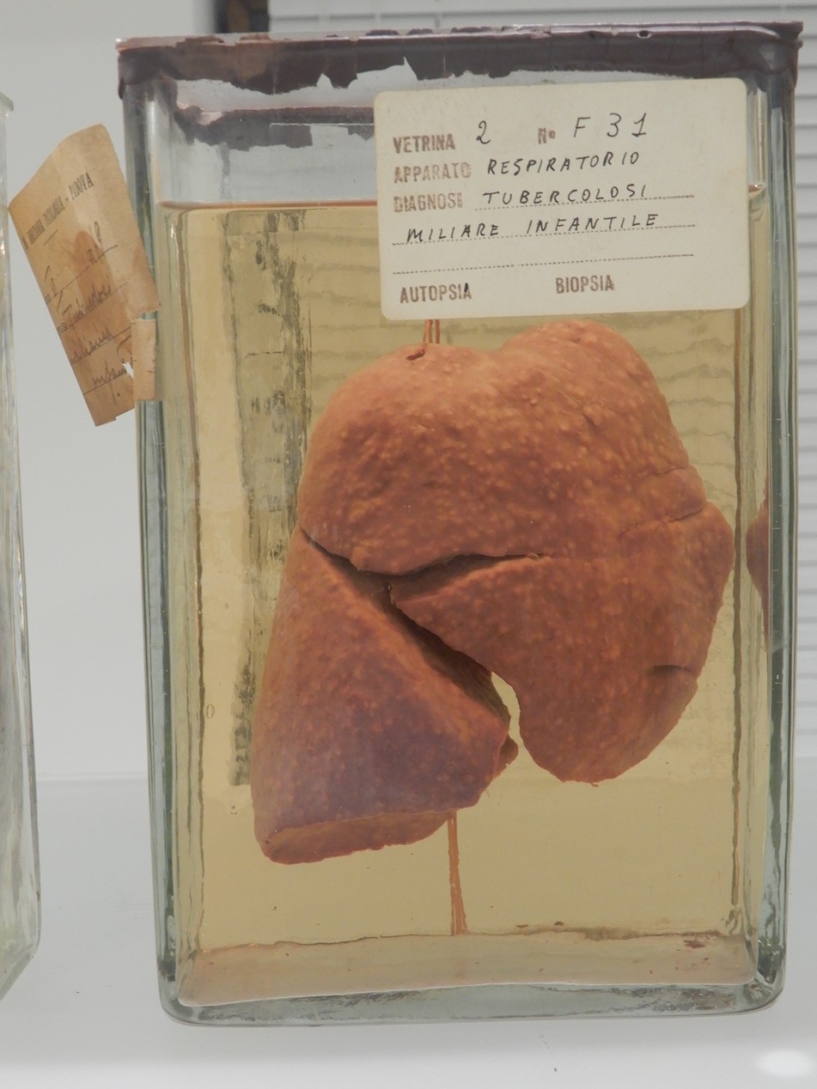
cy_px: 550
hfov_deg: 31.5
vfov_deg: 41.2
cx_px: 417
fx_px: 1448
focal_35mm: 46
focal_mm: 8
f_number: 4
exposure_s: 1/30
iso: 360
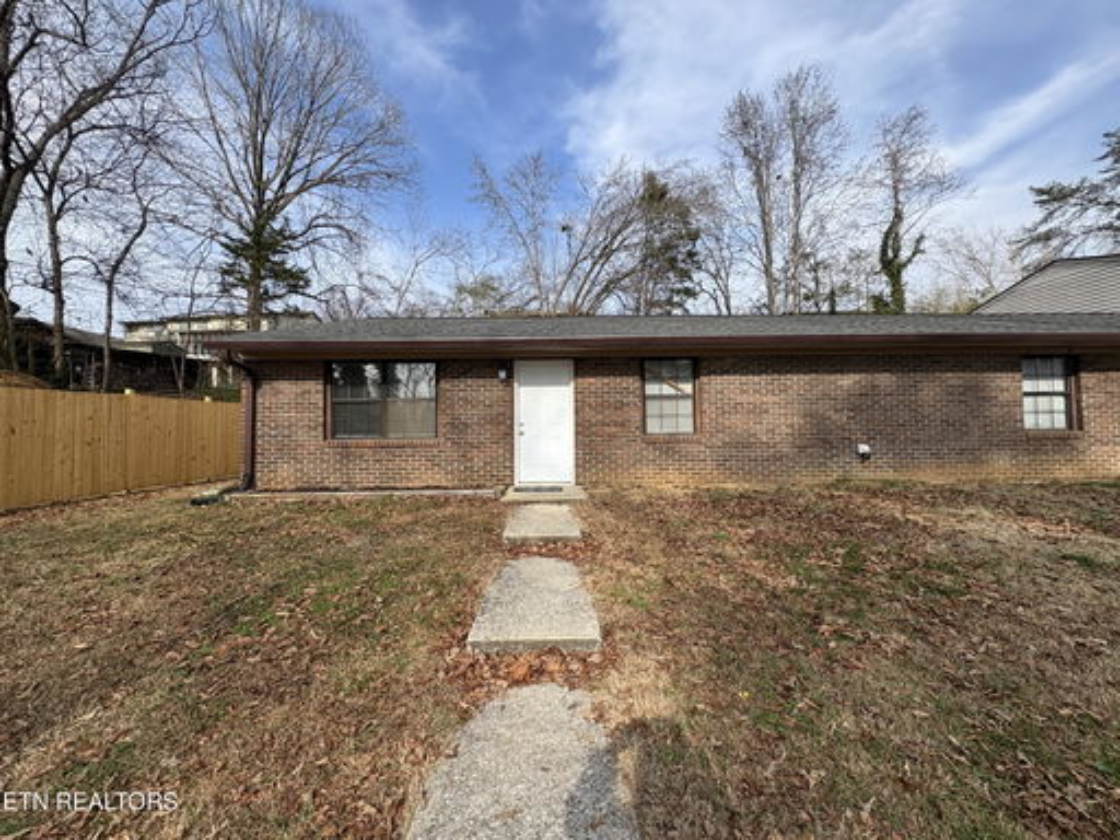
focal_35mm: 14
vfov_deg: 85.7
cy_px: 420
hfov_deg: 102.1
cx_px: 560
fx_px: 453
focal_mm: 2.22
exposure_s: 1/1420
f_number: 2.2
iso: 50
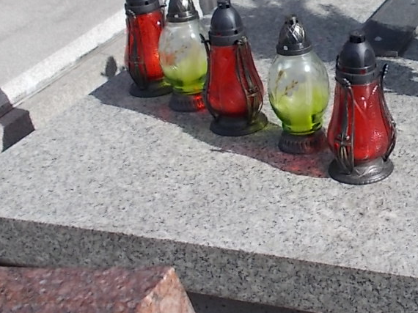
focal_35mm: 73
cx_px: 357
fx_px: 881
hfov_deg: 26.0
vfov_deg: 19.7
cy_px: 12
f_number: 8
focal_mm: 4.6
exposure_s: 1/160
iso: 80
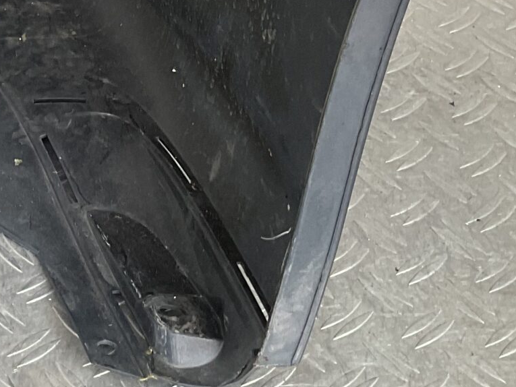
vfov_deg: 14.6
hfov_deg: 18.5
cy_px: -127
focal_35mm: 97
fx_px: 1446
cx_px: -193
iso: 25
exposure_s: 1/100
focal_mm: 3
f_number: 1.8
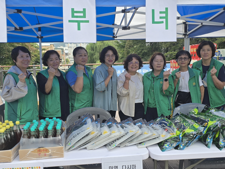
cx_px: 112
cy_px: 84
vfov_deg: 58.9
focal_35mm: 23
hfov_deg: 73.9
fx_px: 149
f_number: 1.7
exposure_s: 1/270
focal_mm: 6.3
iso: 12
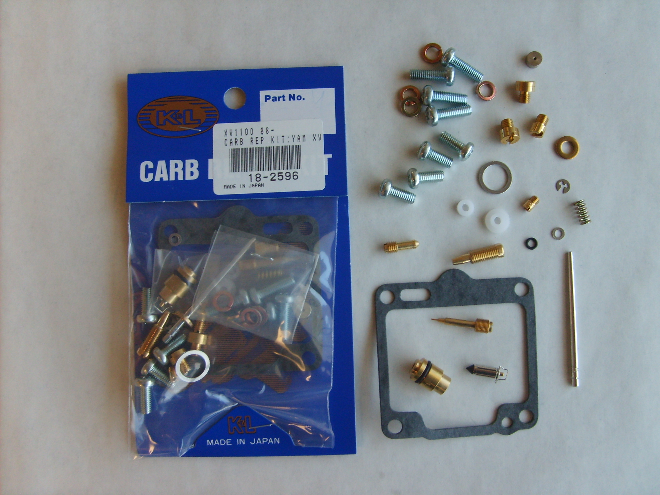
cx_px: 330
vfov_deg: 40.7
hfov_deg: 52.6
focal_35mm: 35
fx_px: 667
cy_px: 248
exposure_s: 1/30
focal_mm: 5.8
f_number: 2.8
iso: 86
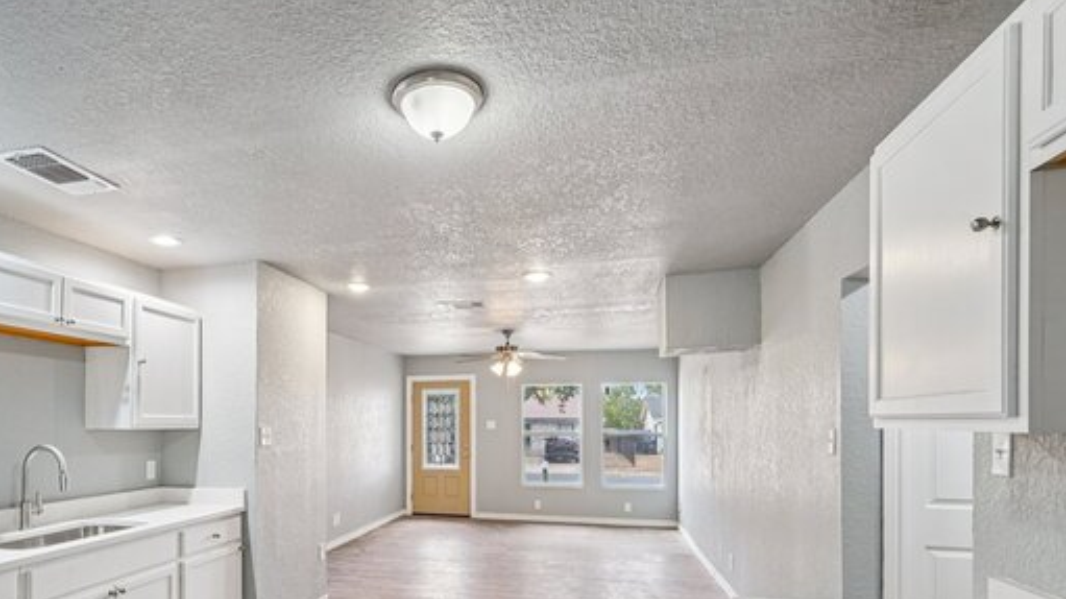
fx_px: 612
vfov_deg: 50.7
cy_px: 423
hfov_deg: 80.9
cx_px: 415
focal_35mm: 22
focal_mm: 16.5
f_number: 8
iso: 400
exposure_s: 1/30
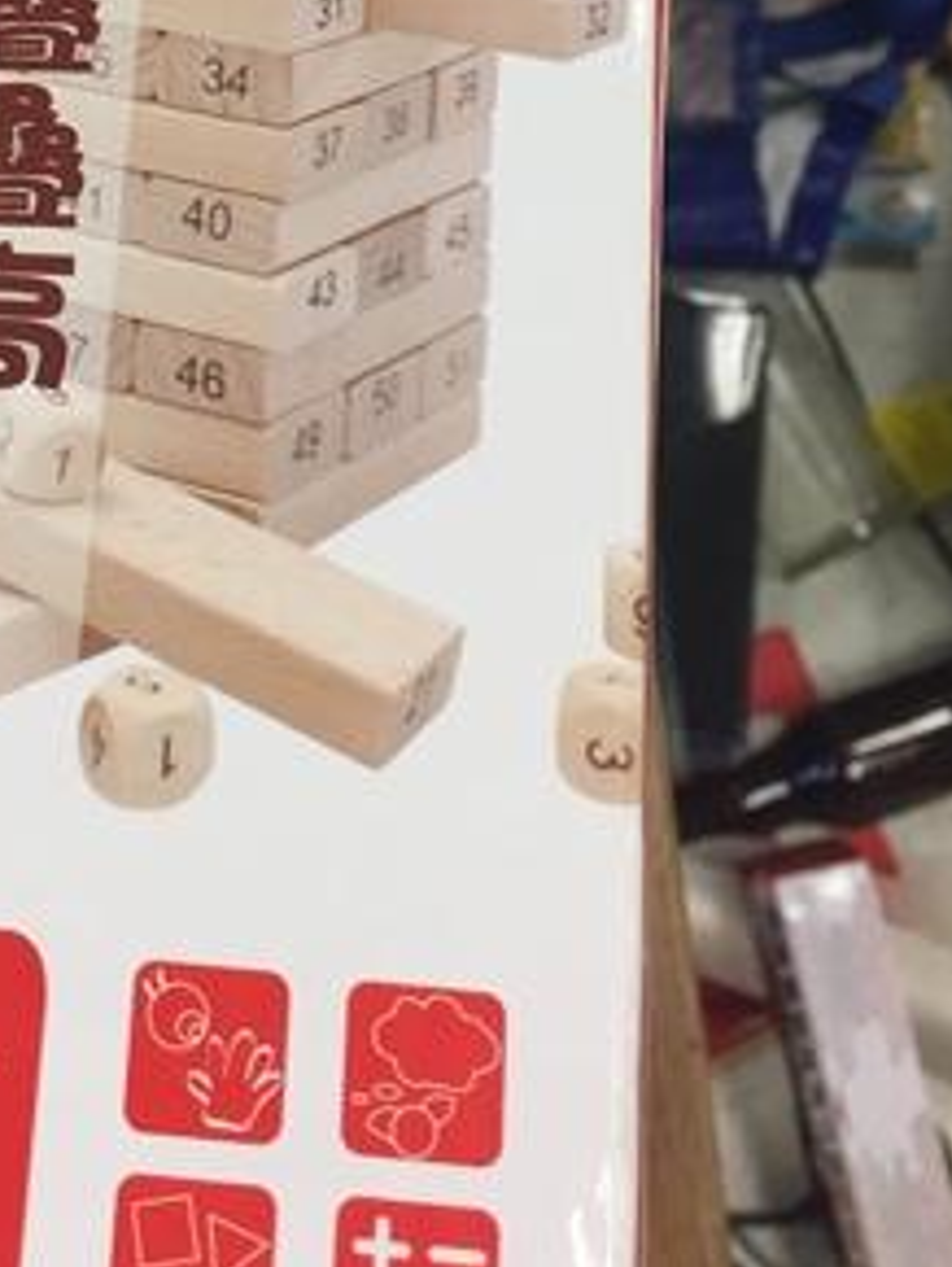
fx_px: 2197
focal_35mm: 60
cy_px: 83
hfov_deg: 24.0
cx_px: 157
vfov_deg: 30.5
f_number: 2.2
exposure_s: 1/30
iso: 40
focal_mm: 4.15
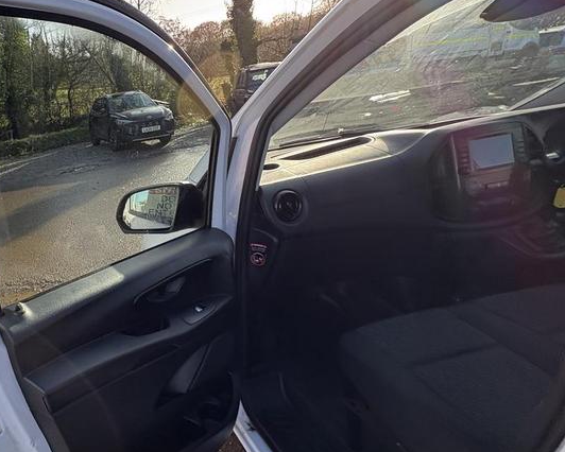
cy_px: 242
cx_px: 90
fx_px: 385
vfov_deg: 60.8
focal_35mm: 23
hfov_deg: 64.2
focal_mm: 2.22
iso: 40
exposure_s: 1/275
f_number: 2.2
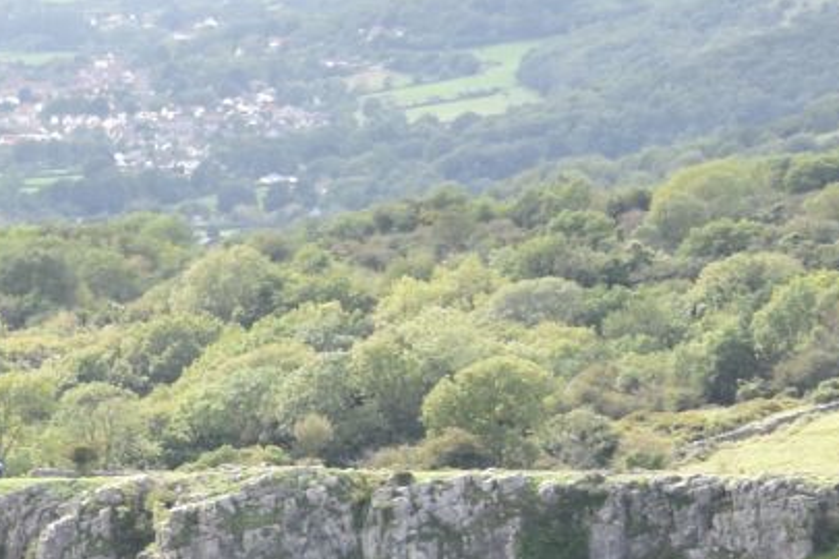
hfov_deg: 8.1
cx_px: -754
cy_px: 1160
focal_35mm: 243
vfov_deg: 5.5
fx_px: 5663
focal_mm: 32
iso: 400
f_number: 7.1
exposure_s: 1/200
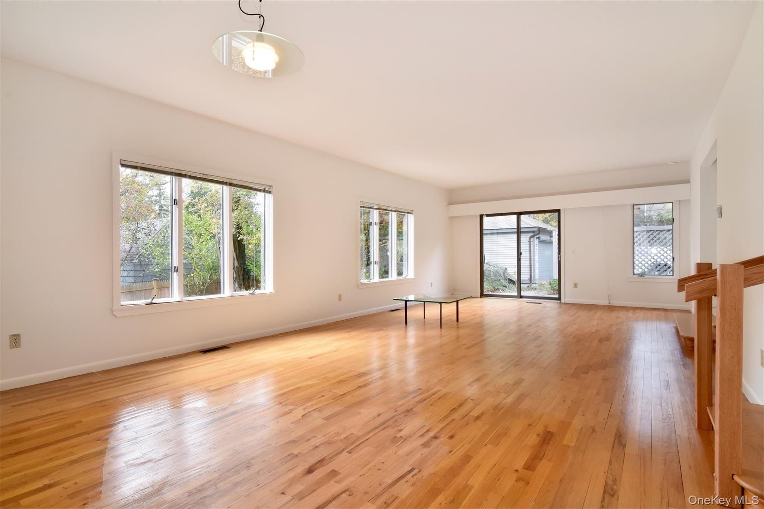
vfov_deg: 72.0
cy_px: 254
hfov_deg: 95.0
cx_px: 382
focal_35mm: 16
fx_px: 350
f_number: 11
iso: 640
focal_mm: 11
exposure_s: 1/50
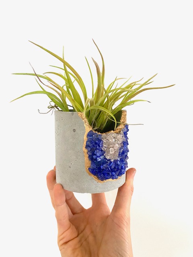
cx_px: 96
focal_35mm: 26
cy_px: 128
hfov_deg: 53.1
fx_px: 193
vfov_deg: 67.3
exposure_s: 1/60
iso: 250
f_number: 1.8
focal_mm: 4.25
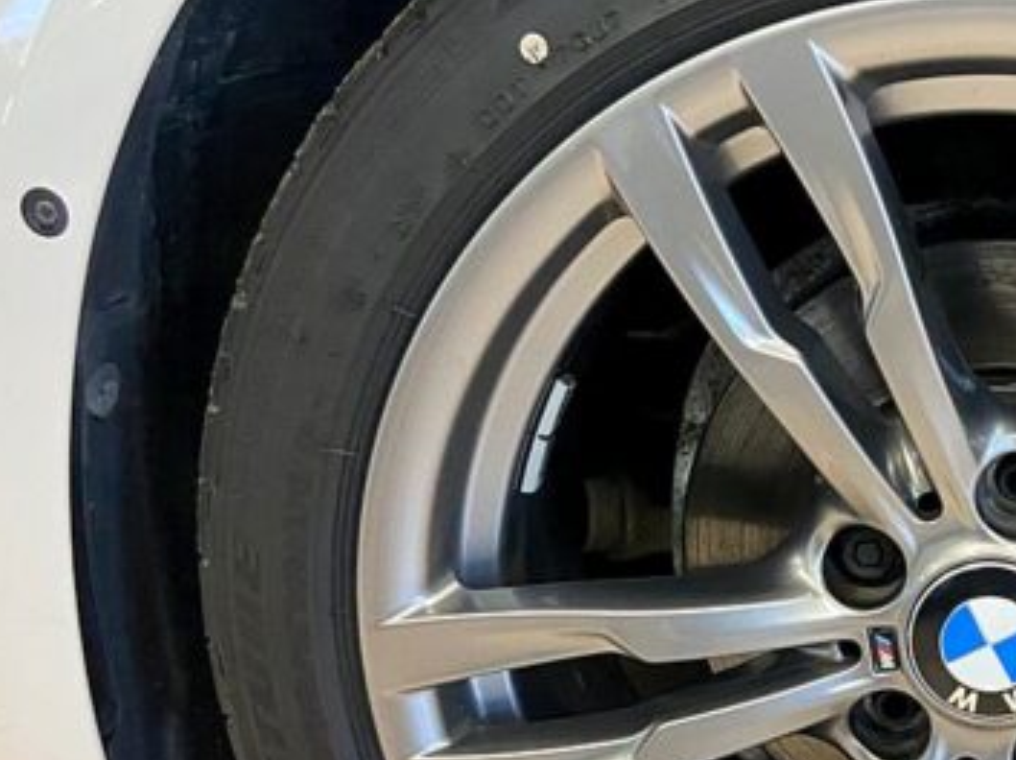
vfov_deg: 24.3
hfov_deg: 30.6
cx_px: 996
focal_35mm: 59
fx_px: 1730
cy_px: 625
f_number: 1.8
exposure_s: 1/50
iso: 400
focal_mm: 4.25
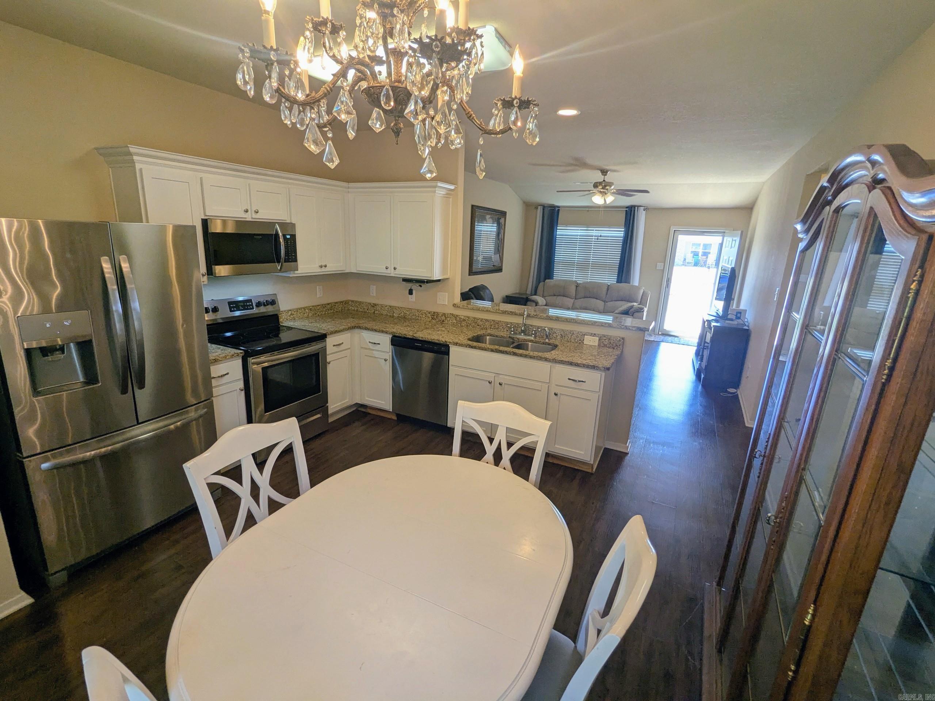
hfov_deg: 94.5
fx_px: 432
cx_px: 468
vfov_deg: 78.1
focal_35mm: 16
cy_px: 350
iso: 113
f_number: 2.2
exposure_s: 1/120
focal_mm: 2.35
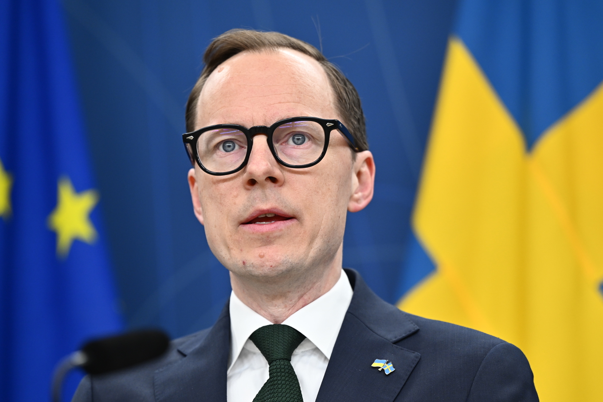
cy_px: 201
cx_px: 302
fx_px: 2428
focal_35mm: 145
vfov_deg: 9.5
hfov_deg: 14.2
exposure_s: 1/250
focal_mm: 145
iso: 640
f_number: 2.8
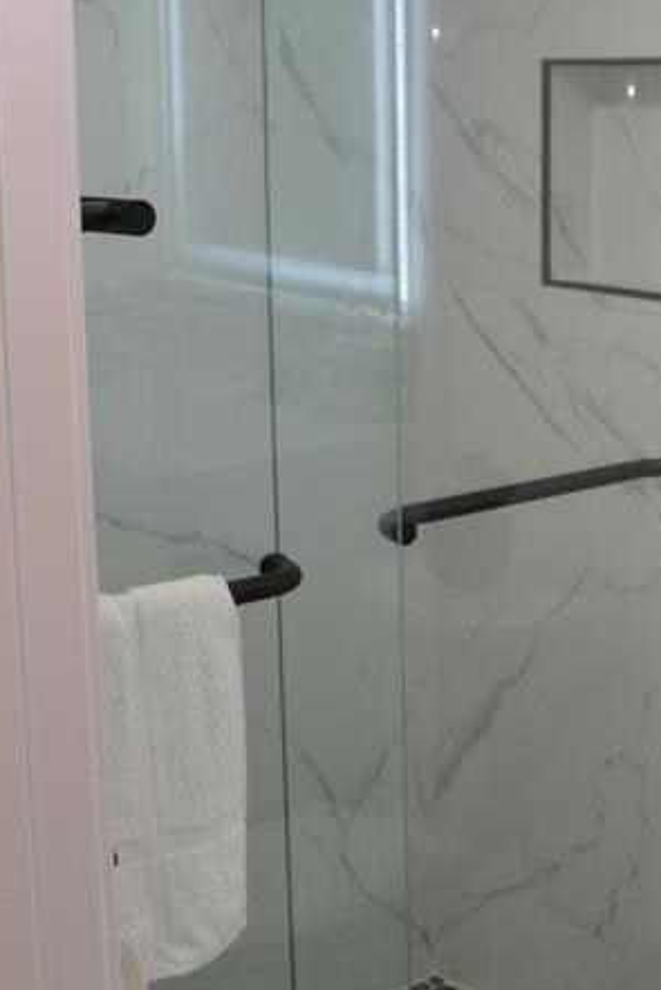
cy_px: 307
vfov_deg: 30.2
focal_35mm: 66
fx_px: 1816
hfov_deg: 19.5
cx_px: 784
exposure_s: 1/60
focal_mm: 18
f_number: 5.6
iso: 360
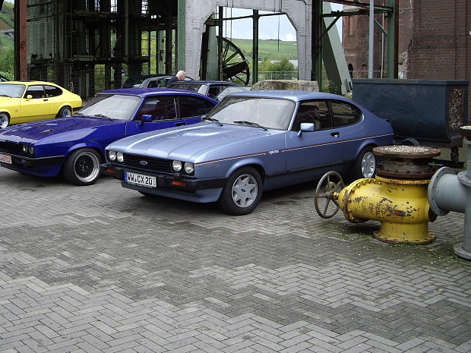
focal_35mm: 49
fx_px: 667
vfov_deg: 29.5
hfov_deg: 38.6
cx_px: 172
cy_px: 128
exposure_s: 1/160
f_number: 2.8
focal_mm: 7.9
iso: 100
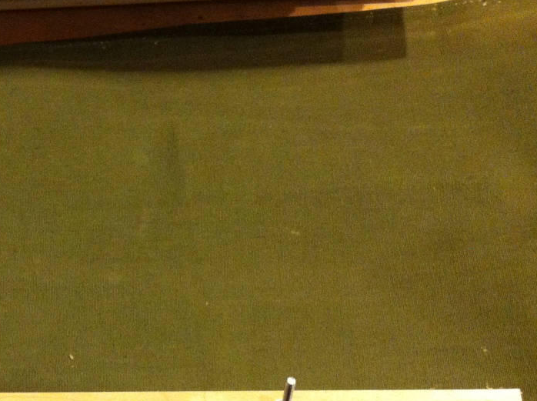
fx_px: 1007
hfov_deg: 28.9
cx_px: 75
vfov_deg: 22.2
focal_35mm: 65
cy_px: 334
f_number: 2.8
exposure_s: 1/15
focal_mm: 3.85
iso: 500
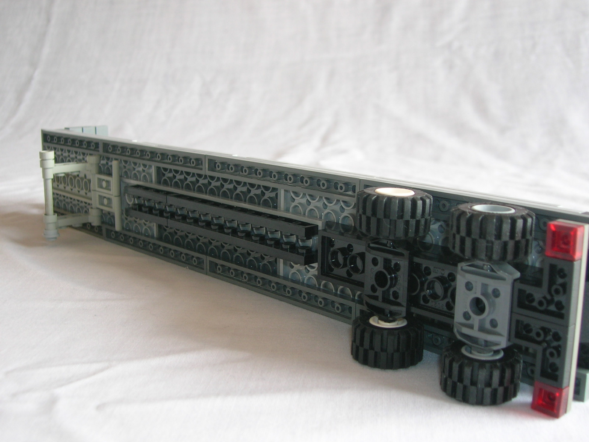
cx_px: 294
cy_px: 221
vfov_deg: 34.3
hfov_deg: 44.8
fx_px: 715
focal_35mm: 42
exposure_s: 1/8.2
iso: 50
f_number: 3.1
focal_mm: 7
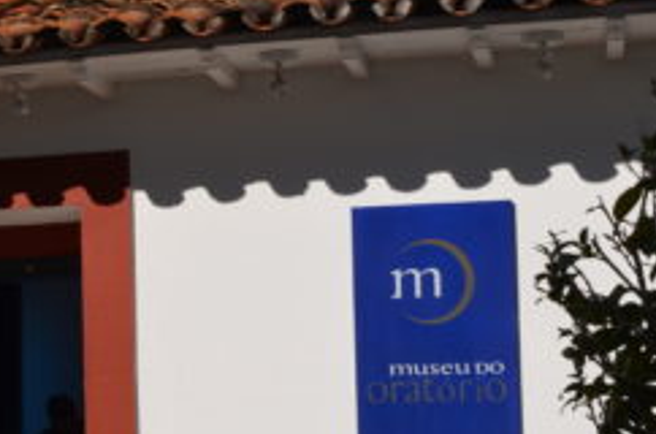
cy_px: 248
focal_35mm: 100
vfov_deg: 13.6
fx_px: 1817
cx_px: -5
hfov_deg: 19.8
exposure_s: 1/200
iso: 100
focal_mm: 26
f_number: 11
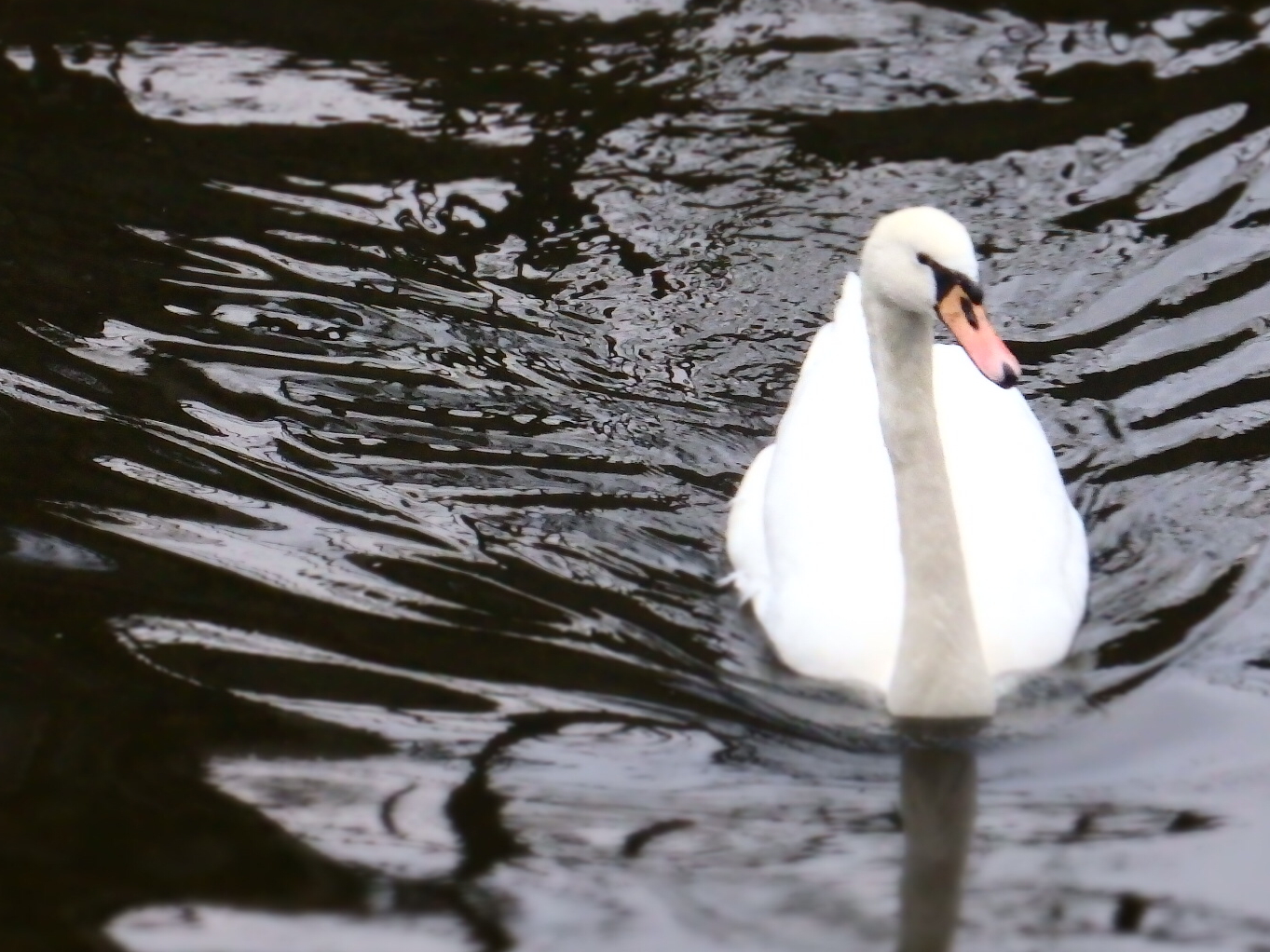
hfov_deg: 3.0
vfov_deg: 2.2
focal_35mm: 661
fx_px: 24249
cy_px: 378
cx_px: 466
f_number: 6.9
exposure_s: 1/80
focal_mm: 78.6
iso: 800
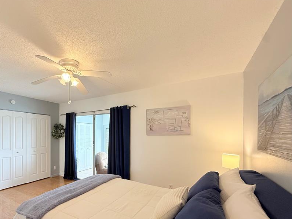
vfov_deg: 70.5
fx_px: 152
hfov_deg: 86.0
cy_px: 136
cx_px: 109
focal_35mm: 18
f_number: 2.2
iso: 250
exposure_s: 1/120
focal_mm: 2.22
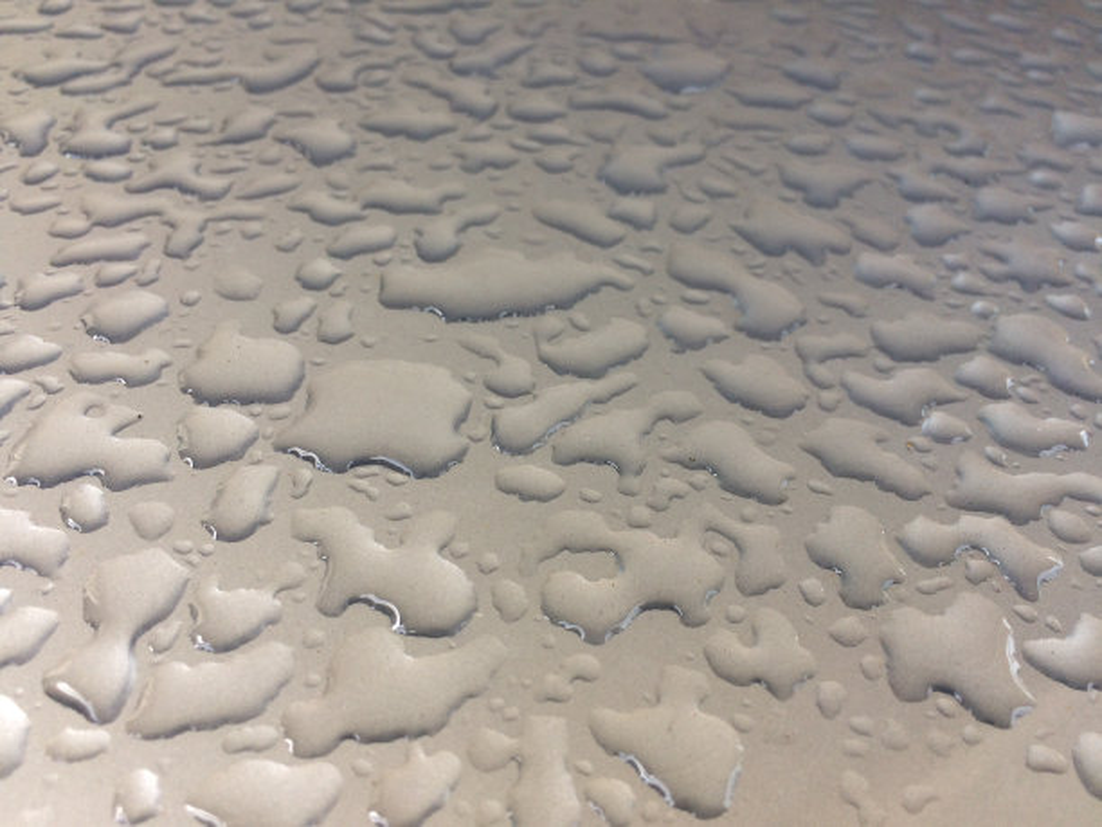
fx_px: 923
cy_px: 414
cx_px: 551
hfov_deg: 61.7
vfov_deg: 48.2
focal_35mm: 29
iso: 50
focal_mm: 4.15
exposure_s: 1/100
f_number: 2.2
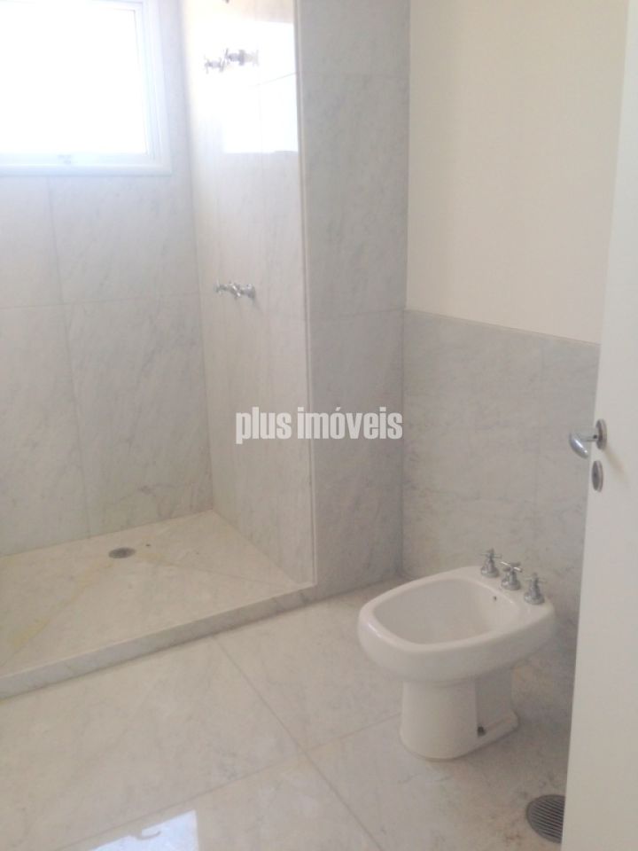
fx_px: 811
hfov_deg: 42.9
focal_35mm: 33
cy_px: 426
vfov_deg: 55.4
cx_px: 319
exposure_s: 1/120
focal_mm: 4.12
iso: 80
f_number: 2.4
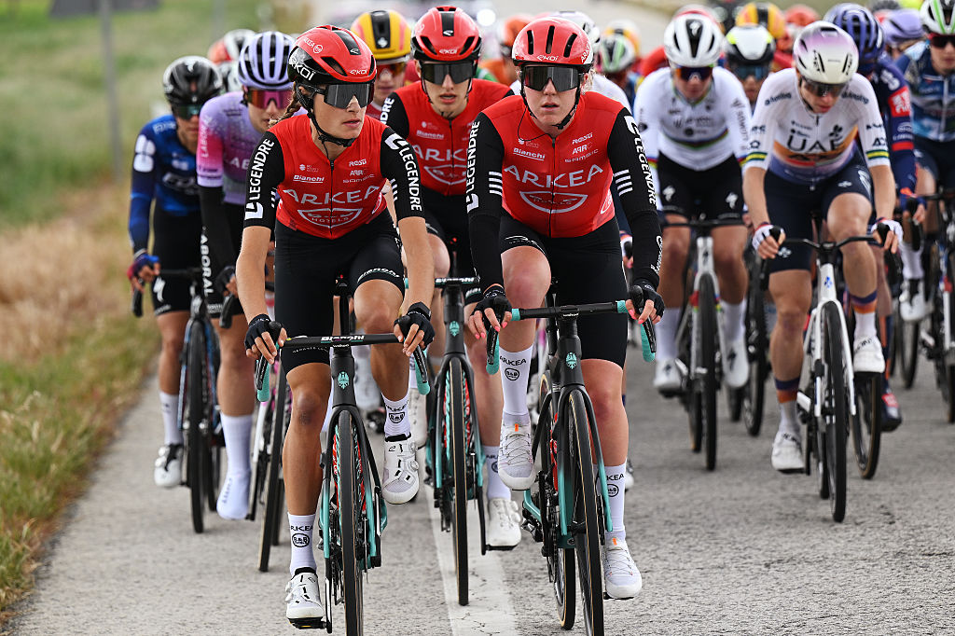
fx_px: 6364
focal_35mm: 240
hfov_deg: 8.6
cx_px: 478
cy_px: 318
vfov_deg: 5.7
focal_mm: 160
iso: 400
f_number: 3.5
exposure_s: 1/2000
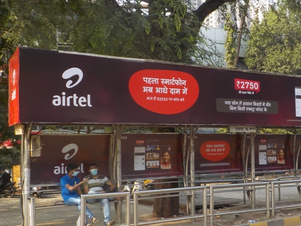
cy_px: 128
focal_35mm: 45
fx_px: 391
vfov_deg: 32.2
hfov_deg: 41.1
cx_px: 219
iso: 125
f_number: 3.3
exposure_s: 1/320
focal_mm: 4.1
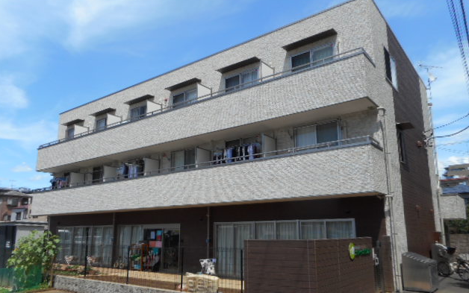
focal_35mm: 27
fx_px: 345
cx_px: 235
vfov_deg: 46.0
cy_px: 162
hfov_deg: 68.4
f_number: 3.7
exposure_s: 1/800
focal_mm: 4.5
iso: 80
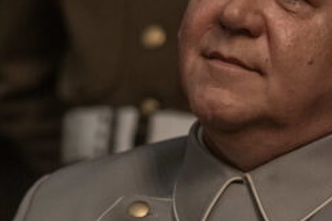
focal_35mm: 650
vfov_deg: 2.1
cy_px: 196
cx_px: 49
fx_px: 5994
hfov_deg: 3.2
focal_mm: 135
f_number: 2.2
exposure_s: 1/200
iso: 640
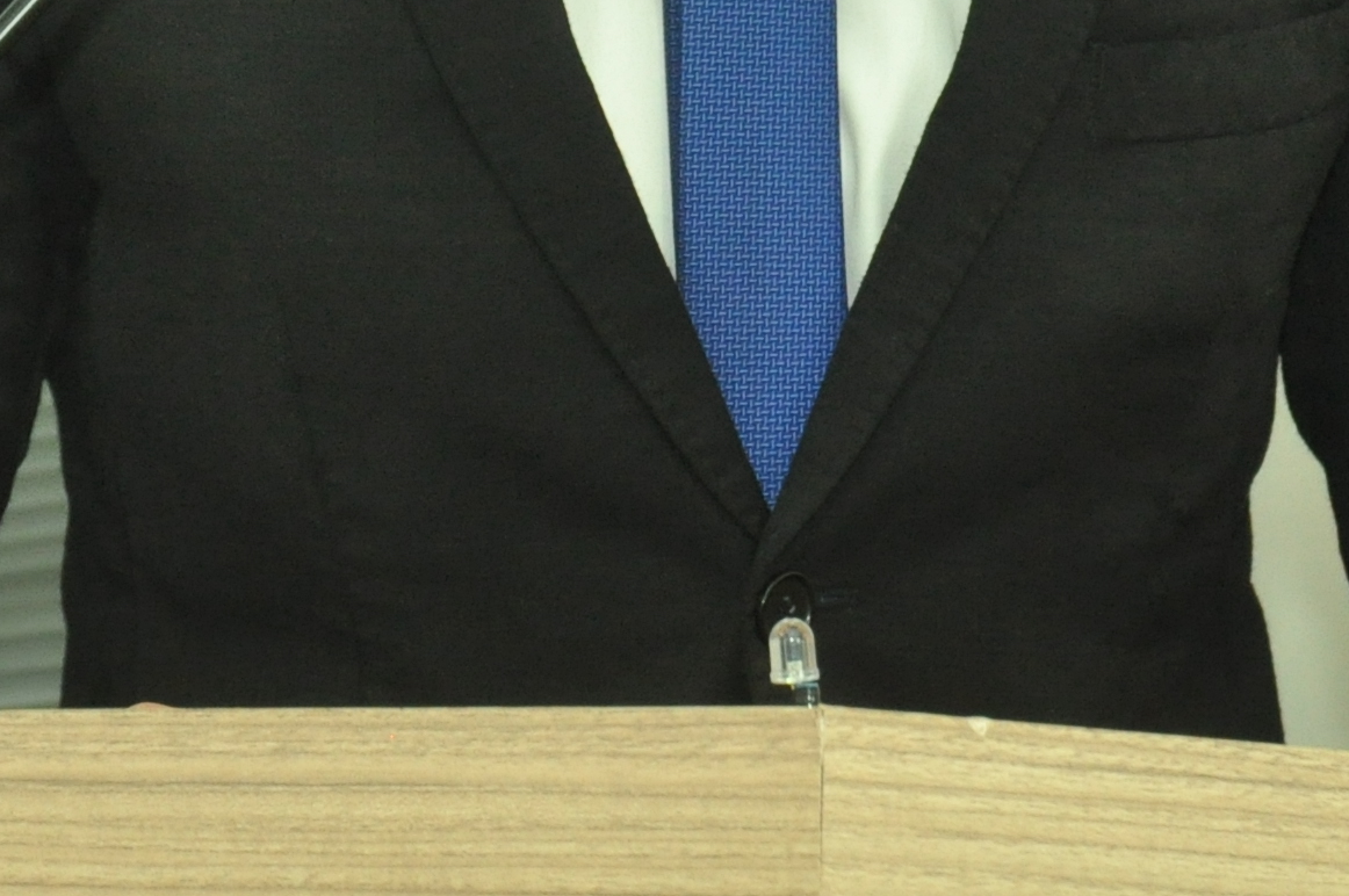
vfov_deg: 4.2
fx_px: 12015
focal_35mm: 321
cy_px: -579
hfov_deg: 6.4
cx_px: 502
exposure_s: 1/160
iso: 800
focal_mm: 58
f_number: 5
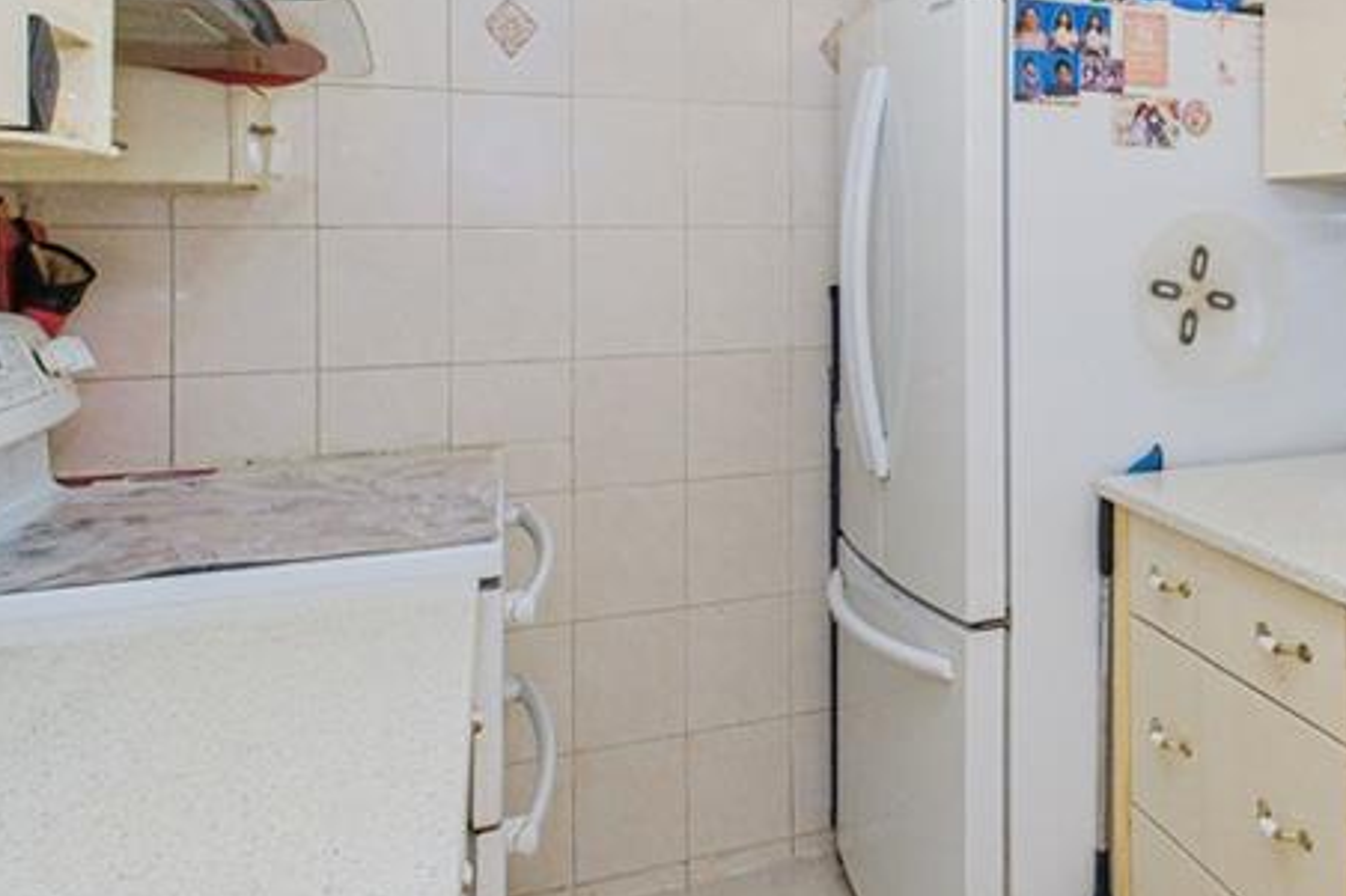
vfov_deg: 38.0
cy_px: 232
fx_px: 1271
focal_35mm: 34
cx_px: 1224
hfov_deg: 49.4
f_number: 8
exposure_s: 1/60
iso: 1250
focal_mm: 10
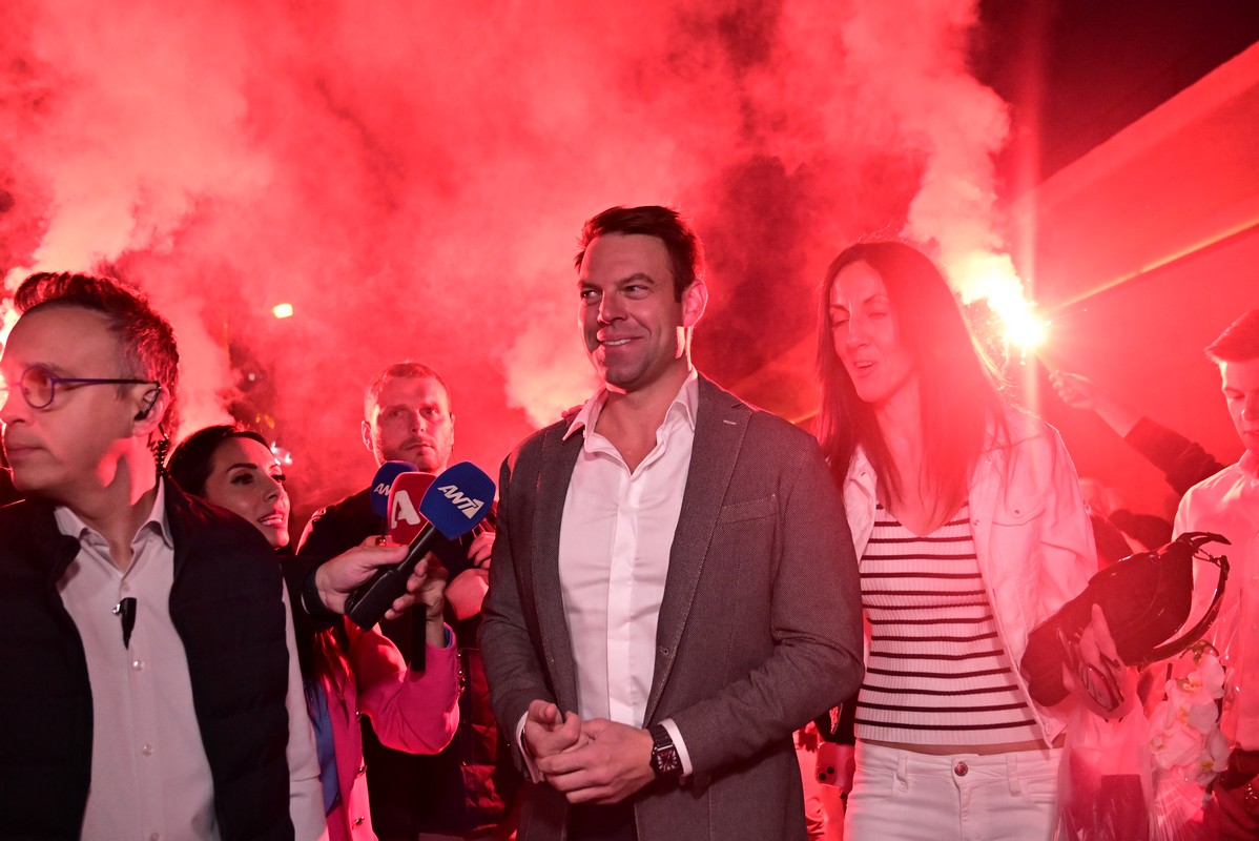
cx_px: 630
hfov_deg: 73.7
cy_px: 420
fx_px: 840
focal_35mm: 24
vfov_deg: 53.2
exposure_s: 1/500
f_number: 4
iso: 4000
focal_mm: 24
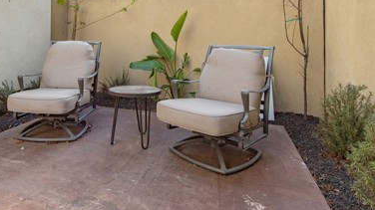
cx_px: 138
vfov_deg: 44.3
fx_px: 248
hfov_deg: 72.7
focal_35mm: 25
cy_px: 50
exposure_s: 1/250
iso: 320
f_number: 8
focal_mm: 14
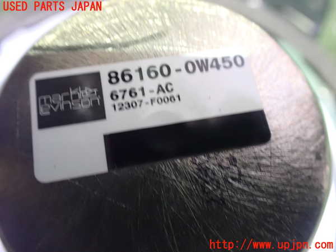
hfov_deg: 60.0
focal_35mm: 30
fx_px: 291
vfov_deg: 46.8
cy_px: 126
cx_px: 168
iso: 1600
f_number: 2.3
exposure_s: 1/25
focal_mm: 5.4
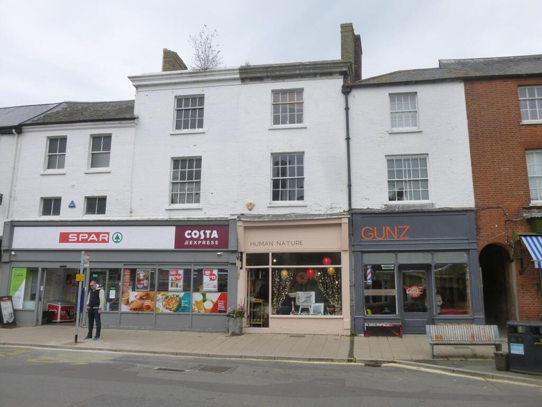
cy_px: 204
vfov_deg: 48.2
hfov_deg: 61.7
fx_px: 454
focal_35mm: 29
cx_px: 271
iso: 160
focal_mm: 5.2
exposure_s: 1/250
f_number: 3.3
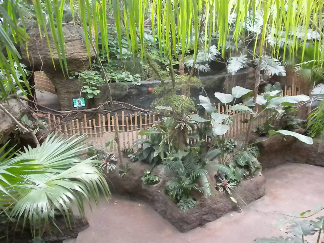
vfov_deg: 38.7
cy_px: 122
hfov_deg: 50.1
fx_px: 346
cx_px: 162
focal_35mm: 37
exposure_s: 1/53.7
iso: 1460
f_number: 3.5
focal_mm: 6.6
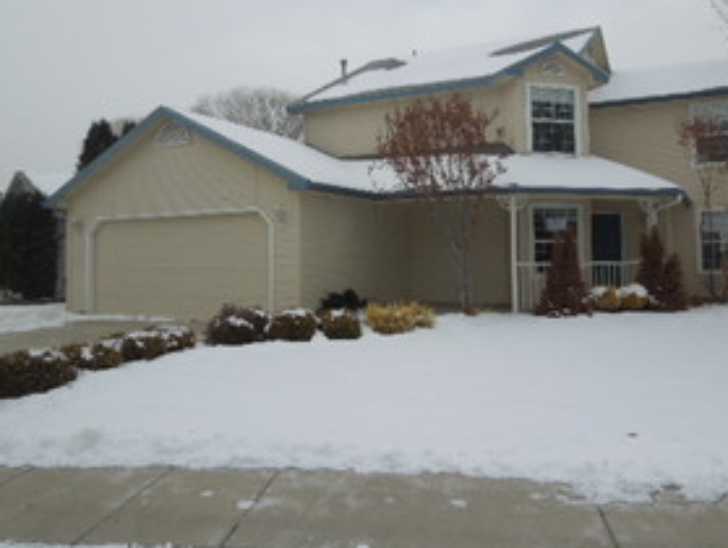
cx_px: 402
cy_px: 230
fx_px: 653
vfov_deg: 45.4
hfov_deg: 58.2
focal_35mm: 31
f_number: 3.3
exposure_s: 1/640
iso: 100
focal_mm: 4.5
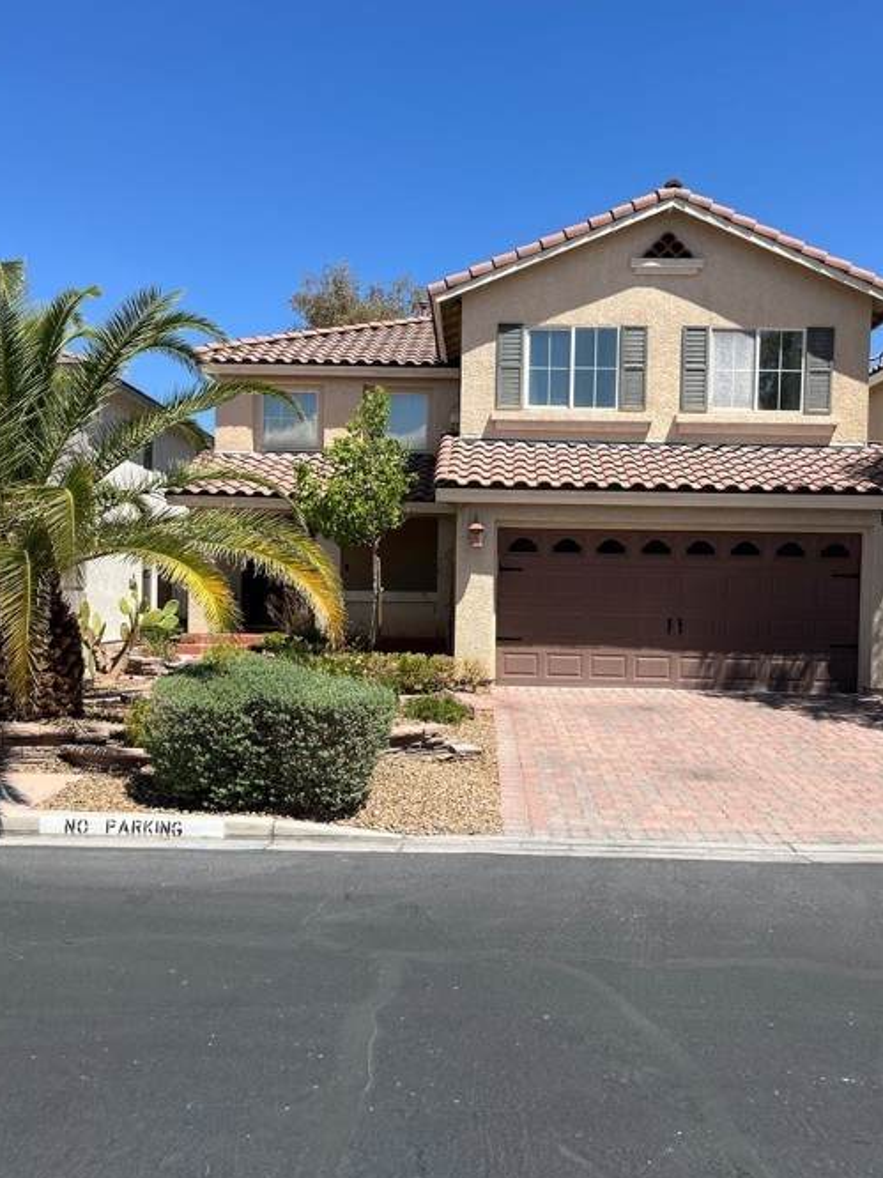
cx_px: 462
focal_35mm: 30
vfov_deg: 59.9
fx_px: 1021
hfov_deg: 46.8
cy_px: 621
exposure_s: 1/3311
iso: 50
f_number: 1.6
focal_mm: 5.1
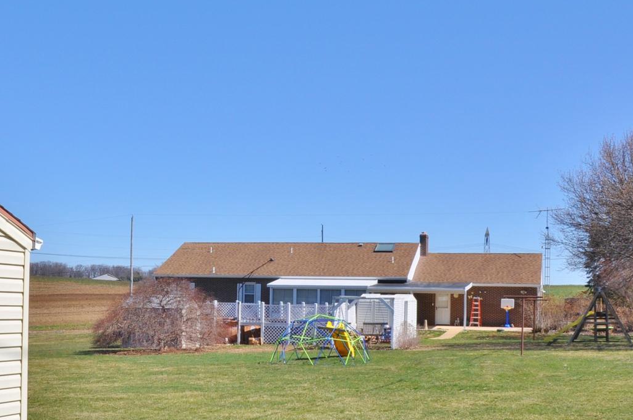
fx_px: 948
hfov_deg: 36.3
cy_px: 276
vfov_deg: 24.9
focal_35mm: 54
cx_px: 177
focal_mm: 18
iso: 250
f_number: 16
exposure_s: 1/200
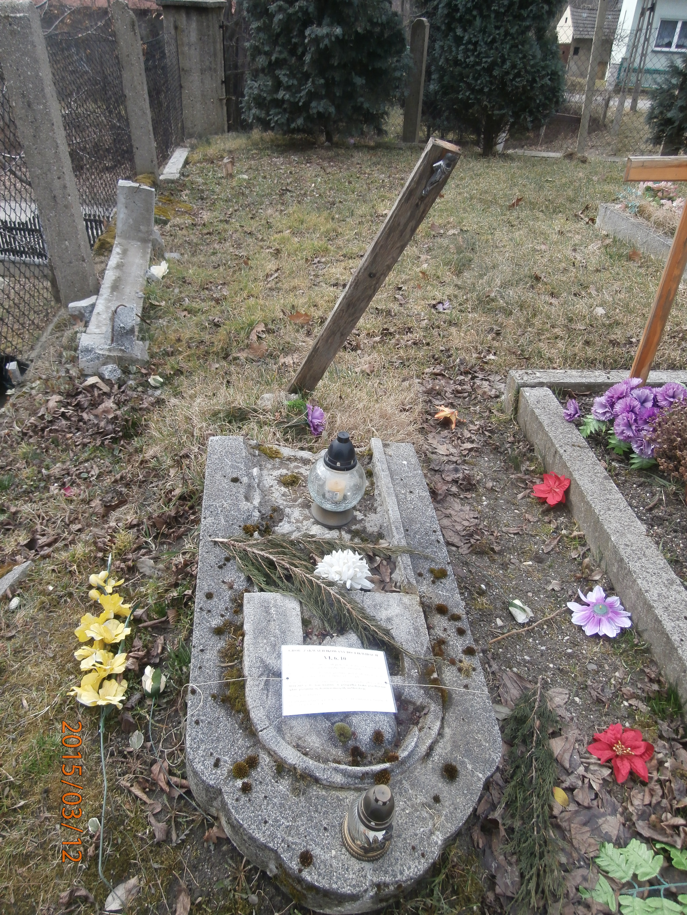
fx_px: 635
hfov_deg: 56.8
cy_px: 458
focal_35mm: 24
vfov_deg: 71.6
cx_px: 344
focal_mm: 4.2
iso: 100
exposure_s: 1/320
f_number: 3
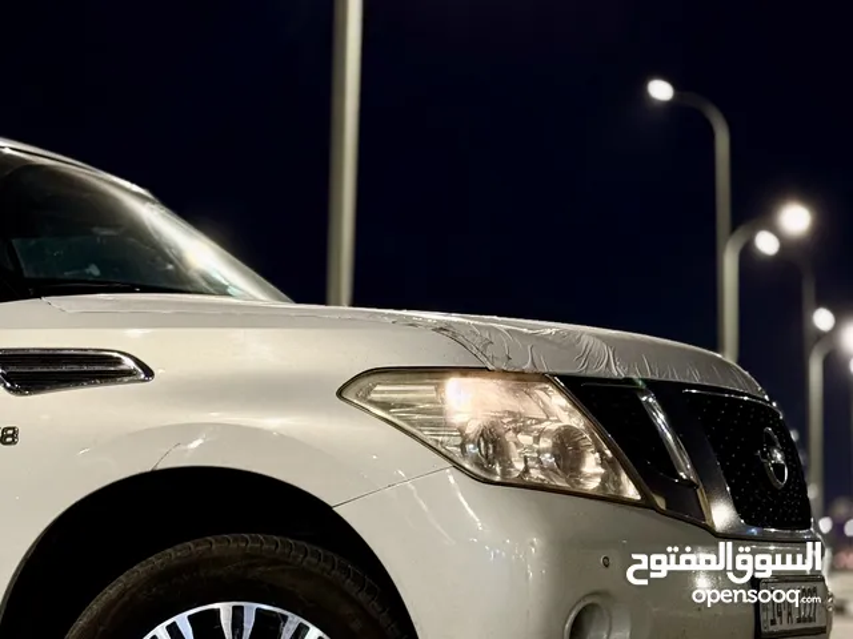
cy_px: 320
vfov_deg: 30.3
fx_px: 1183
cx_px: 426
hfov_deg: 39.7
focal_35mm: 48
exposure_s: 1/50
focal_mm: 6.76
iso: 200
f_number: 1.78
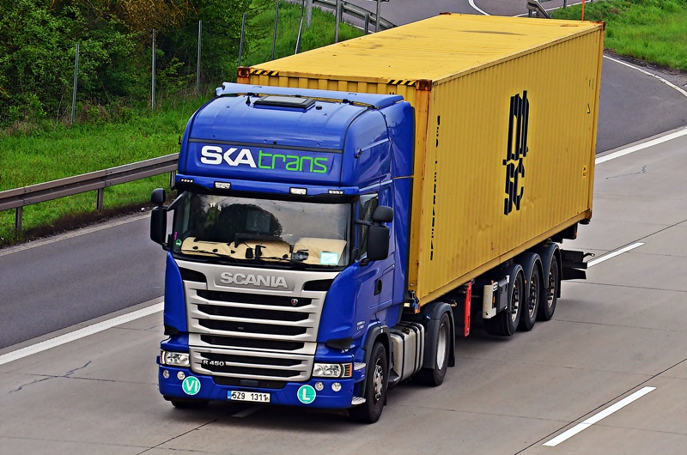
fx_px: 4714
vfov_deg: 5.5
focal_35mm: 248
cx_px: 344
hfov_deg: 8.3
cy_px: 228
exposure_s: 1/1000
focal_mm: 165
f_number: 10
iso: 1000
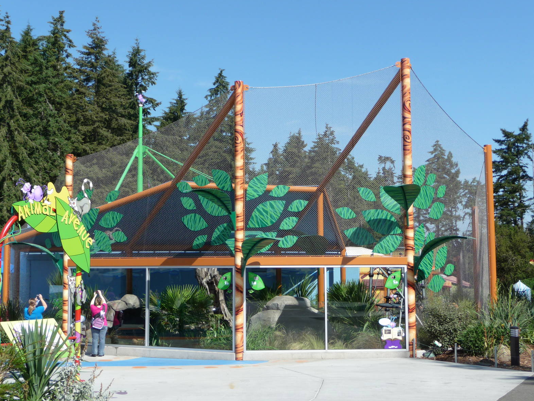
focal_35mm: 56
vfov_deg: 26.1
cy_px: 200
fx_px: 864
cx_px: 266
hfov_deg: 34.3
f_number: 4.3
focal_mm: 9.3
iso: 100
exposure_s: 1/640
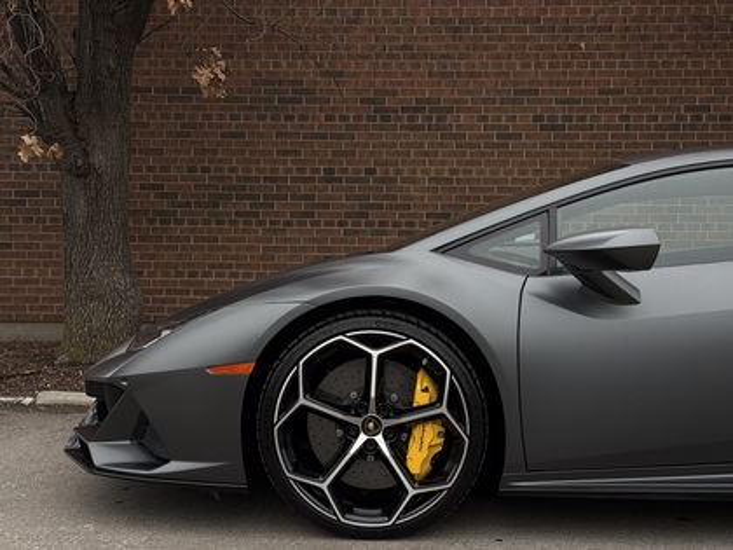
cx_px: 366
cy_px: 275
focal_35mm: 48
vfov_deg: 30.3
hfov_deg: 39.7
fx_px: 1016
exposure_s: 1/687
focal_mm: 6.76
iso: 80
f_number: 1.78
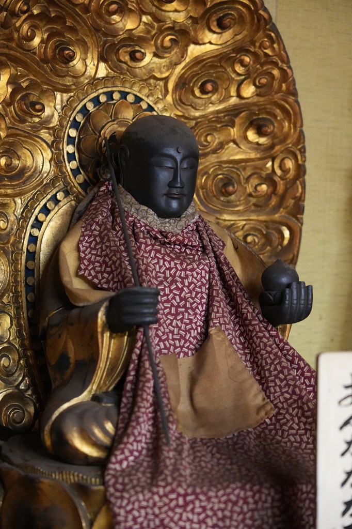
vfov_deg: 27.4
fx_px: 1086
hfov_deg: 18.4
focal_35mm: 74
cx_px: 176
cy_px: 264
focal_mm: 74
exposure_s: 1/60
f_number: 4
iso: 12800
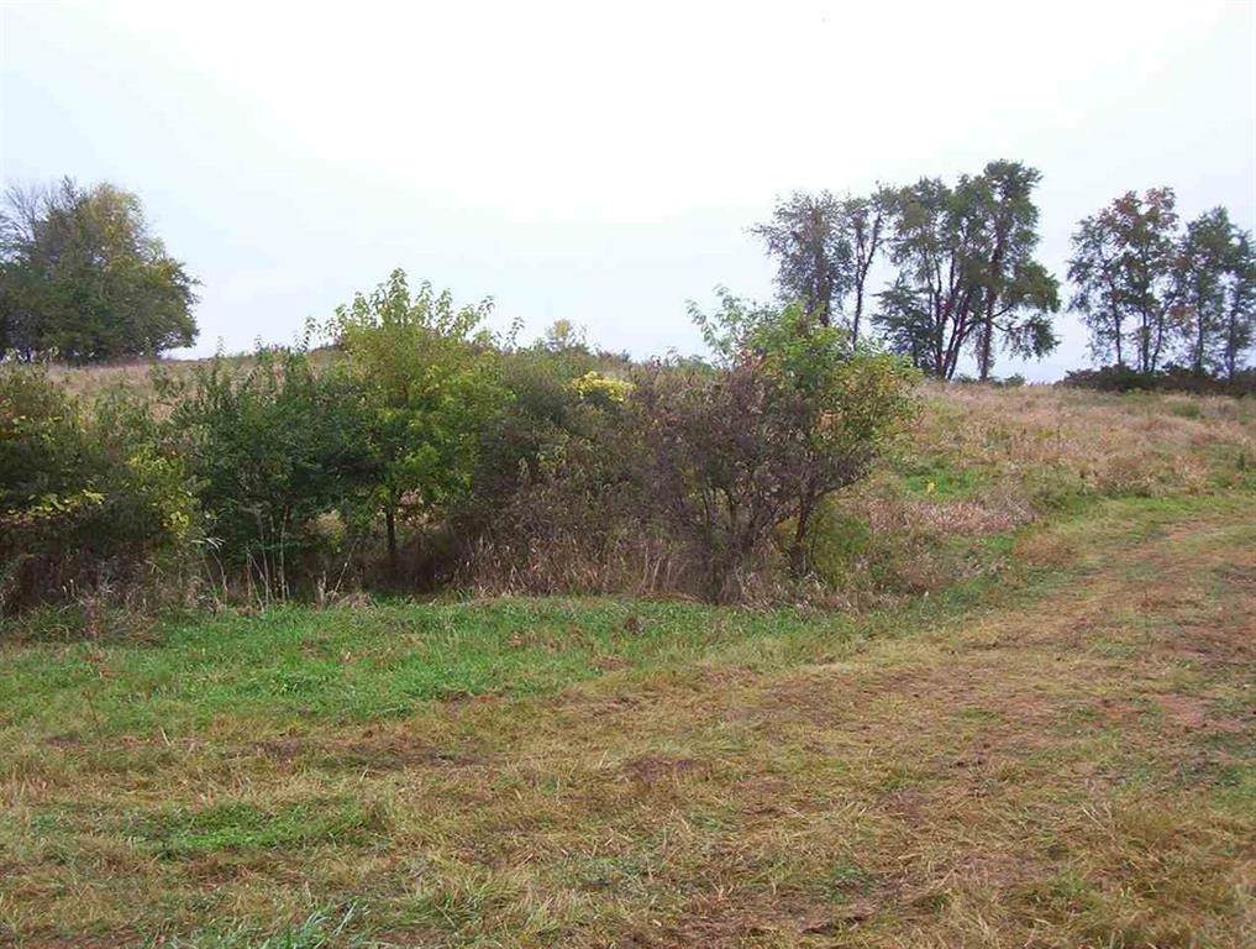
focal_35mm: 43
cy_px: 474
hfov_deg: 43.8
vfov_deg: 33.7
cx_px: 628
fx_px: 1564
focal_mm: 5.77
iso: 100
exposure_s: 1/161
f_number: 2.73
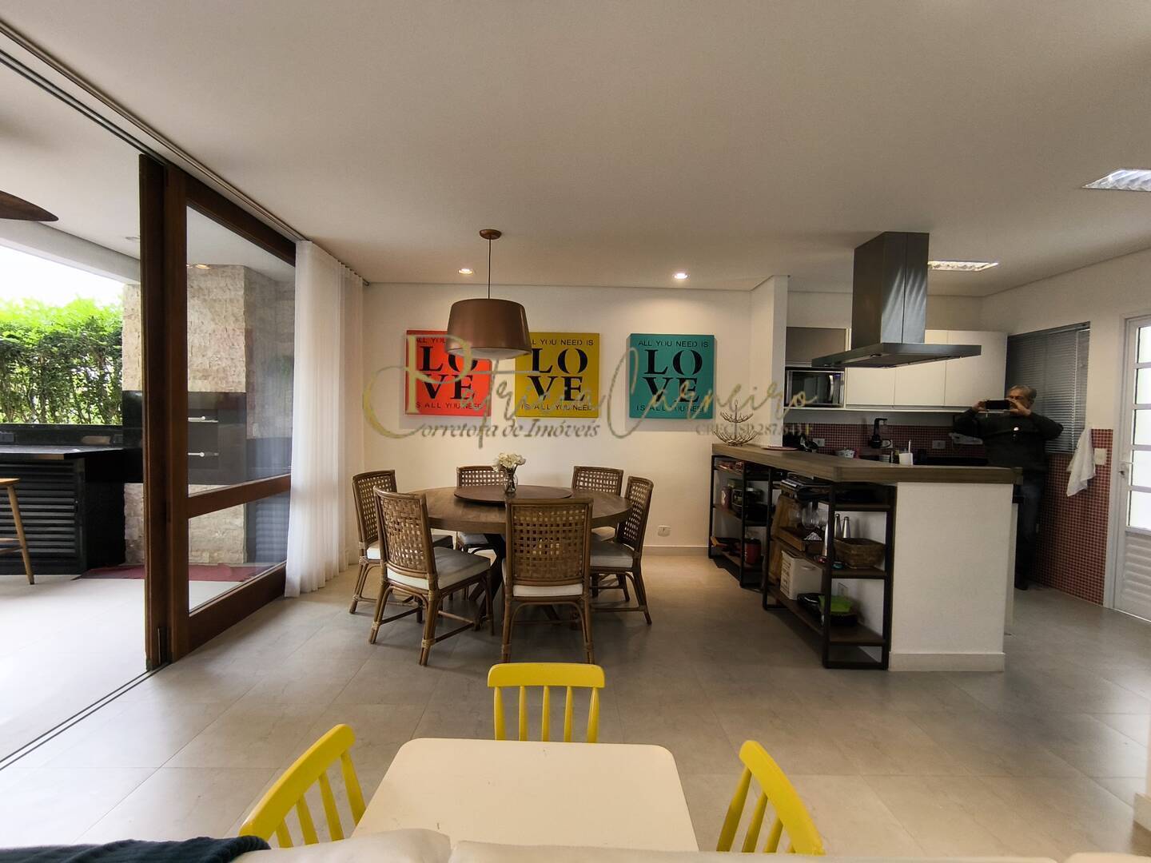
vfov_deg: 78.1
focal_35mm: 16
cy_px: 432
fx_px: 532
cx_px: 576
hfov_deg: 94.5
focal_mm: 1.65
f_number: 2.2
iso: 64
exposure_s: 1/60
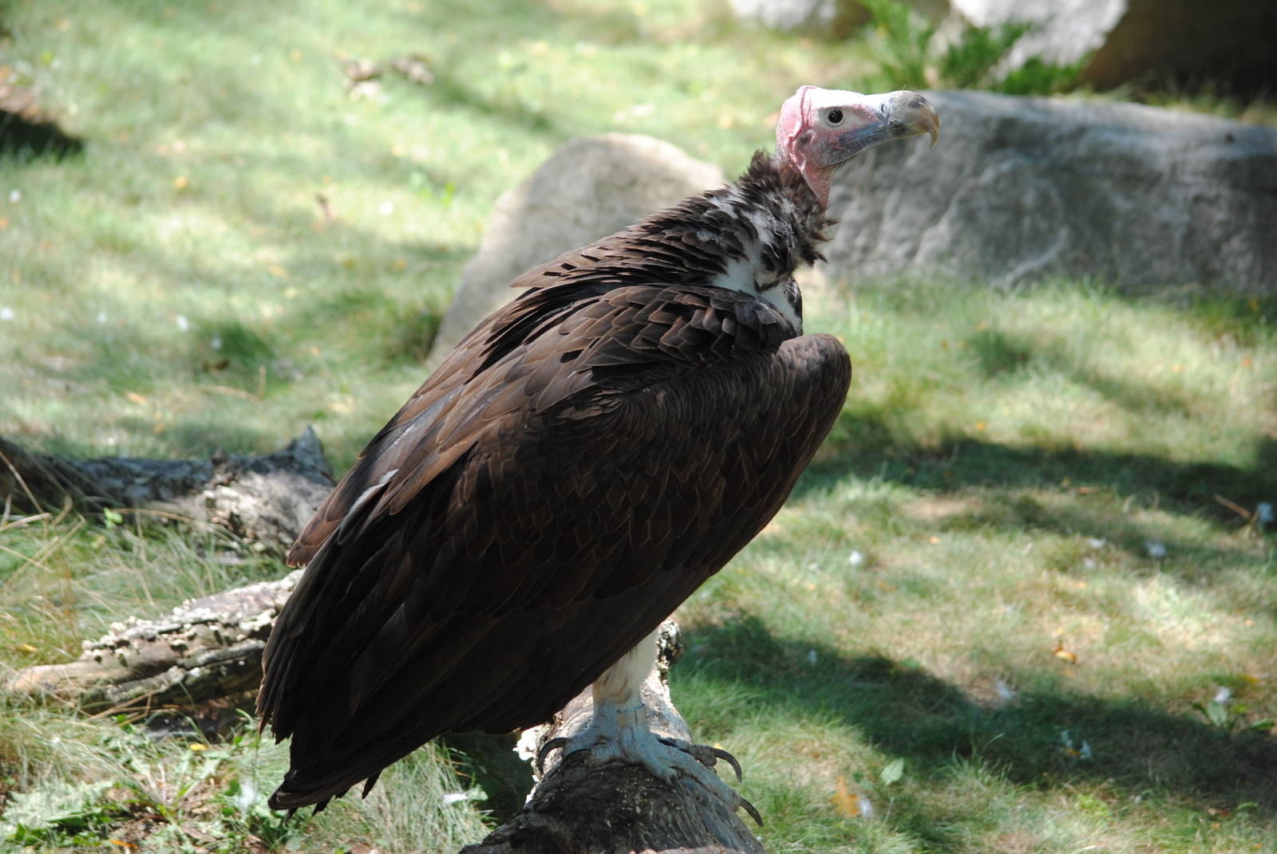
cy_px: 427
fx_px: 5860
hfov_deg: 12.4
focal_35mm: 165
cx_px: 638
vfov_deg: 8.3
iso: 100
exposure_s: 1/125
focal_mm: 110
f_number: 4.8
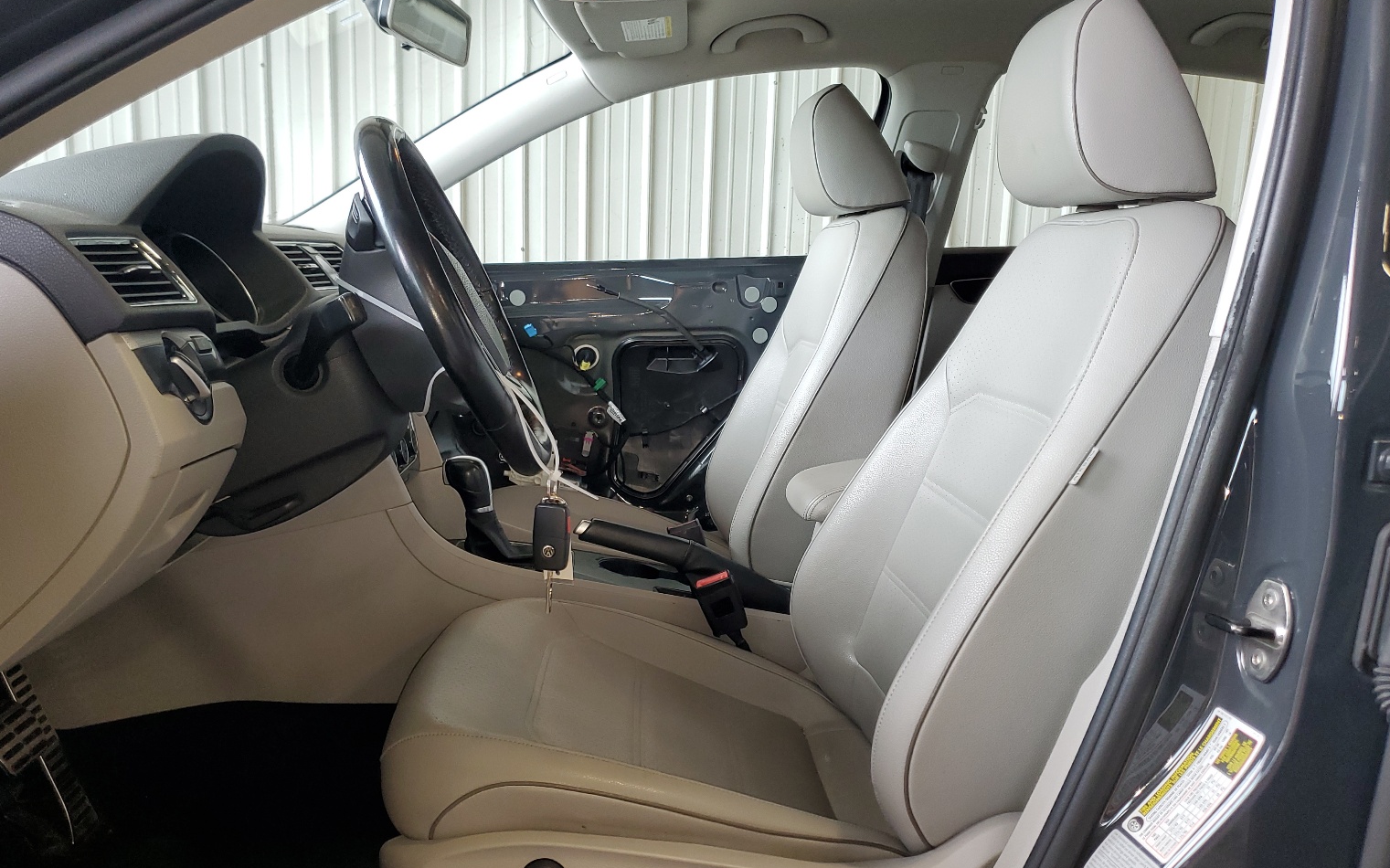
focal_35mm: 29
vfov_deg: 43.1
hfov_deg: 64.6
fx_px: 1098
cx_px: 673
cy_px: 462
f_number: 1.5
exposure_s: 1/120
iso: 77
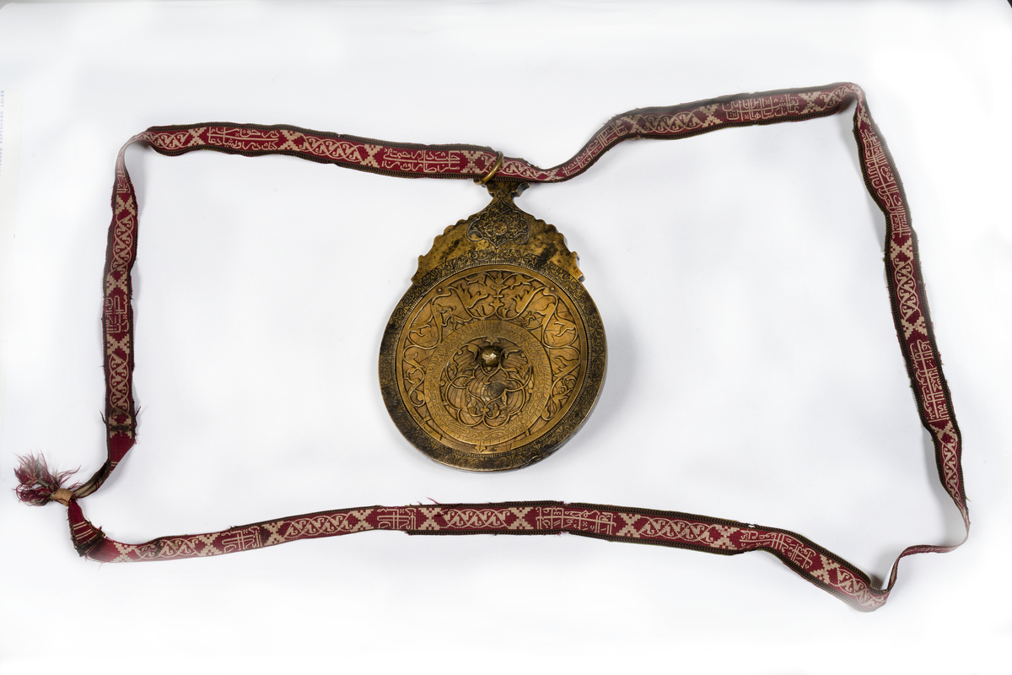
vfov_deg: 24.2
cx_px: 506
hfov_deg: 35.6
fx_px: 1574
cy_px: 338
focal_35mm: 56
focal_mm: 56
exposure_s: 1/125
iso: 100
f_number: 18
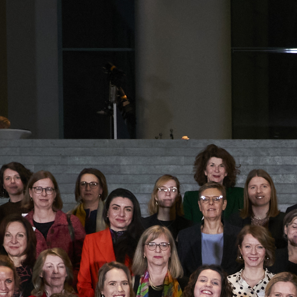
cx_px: 386
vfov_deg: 9.5
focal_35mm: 177
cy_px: 493
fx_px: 1718
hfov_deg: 9.7
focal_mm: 31
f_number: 6.3
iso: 2000
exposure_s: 1/60
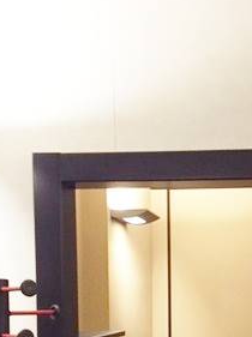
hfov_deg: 22.9
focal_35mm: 62
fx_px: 603
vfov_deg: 29.3
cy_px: 332
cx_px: 235
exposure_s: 1/33
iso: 160
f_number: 2.2
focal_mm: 4.15
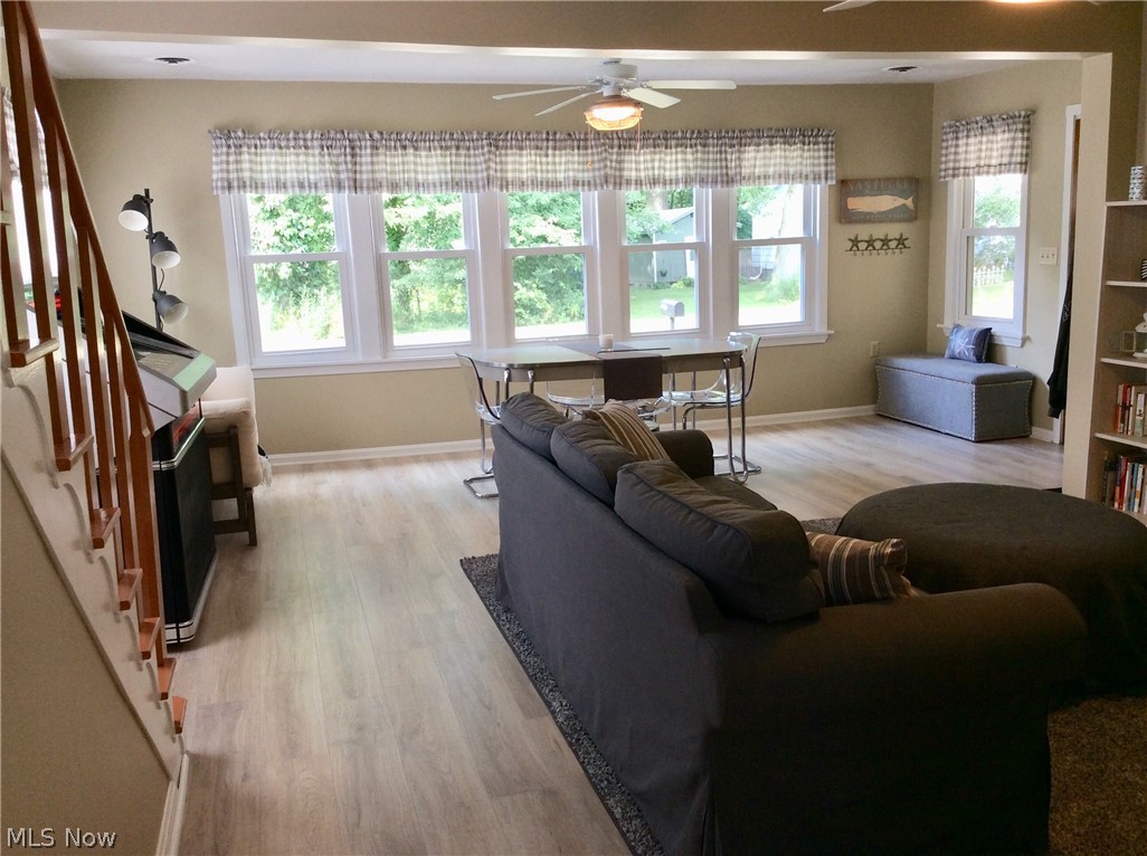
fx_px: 1059
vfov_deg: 44.0
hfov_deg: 56.9
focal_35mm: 32
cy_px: 428
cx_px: 574
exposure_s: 1/24
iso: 32
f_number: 2.4
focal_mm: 3.3
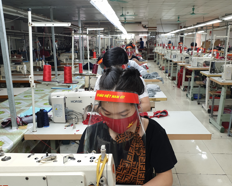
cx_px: 116
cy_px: 111
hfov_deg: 52.8
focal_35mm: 34
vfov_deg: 43.2
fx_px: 233
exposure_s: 1/50
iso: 160
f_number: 2.4
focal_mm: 4.3
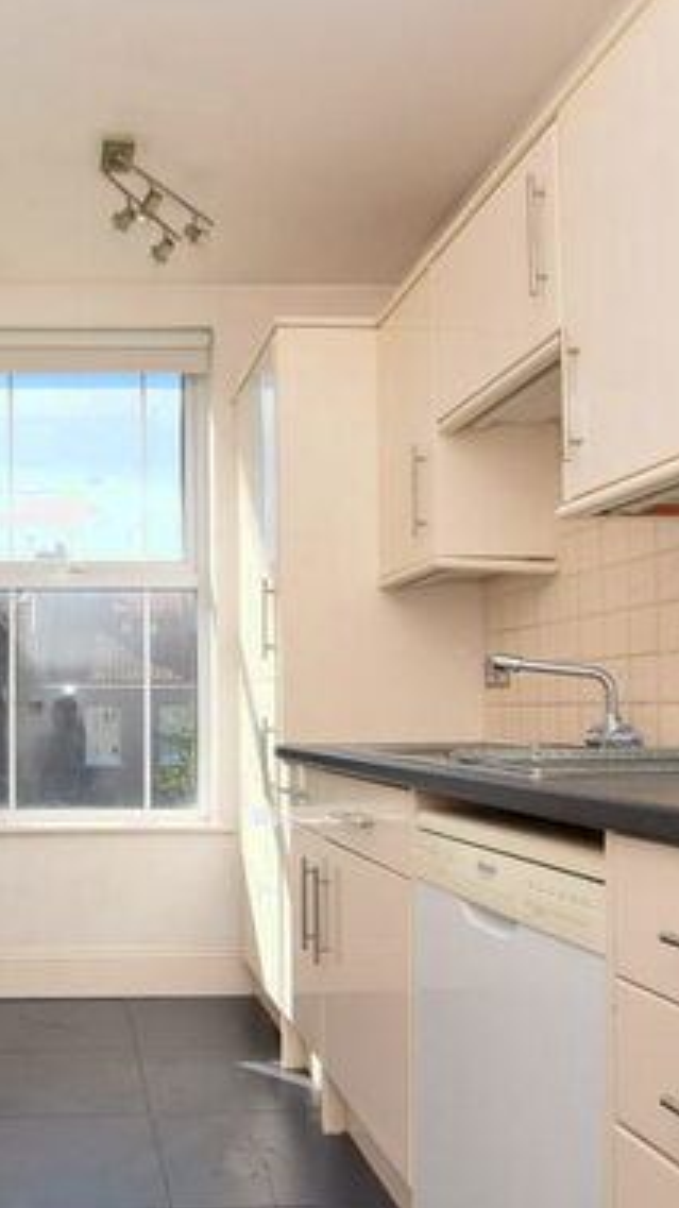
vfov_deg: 65.8
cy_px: 680
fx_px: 929
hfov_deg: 37.9
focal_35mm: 29
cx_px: 89
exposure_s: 1/200
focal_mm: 10
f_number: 5
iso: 100
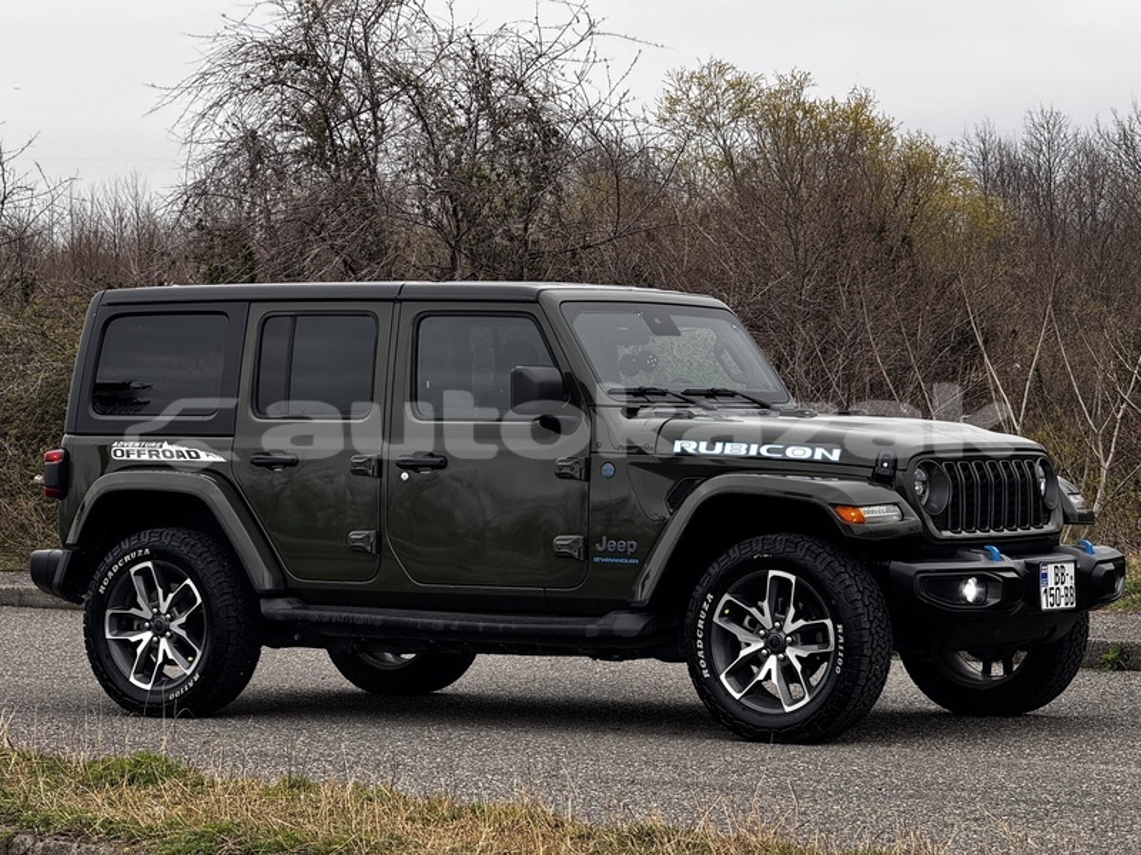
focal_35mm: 120
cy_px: 428
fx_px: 3955
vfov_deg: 12.3
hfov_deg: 16.4
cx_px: 570
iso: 50
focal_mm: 15.66
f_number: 2.8
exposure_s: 1/163
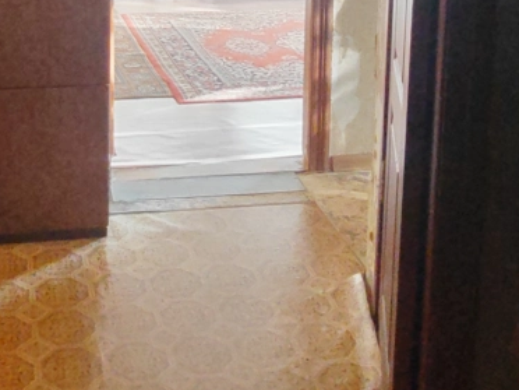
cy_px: -106
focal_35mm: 54
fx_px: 810
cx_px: 159
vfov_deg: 24.0
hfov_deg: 35.1
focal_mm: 1.68
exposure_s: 1/20
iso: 281
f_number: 2.2
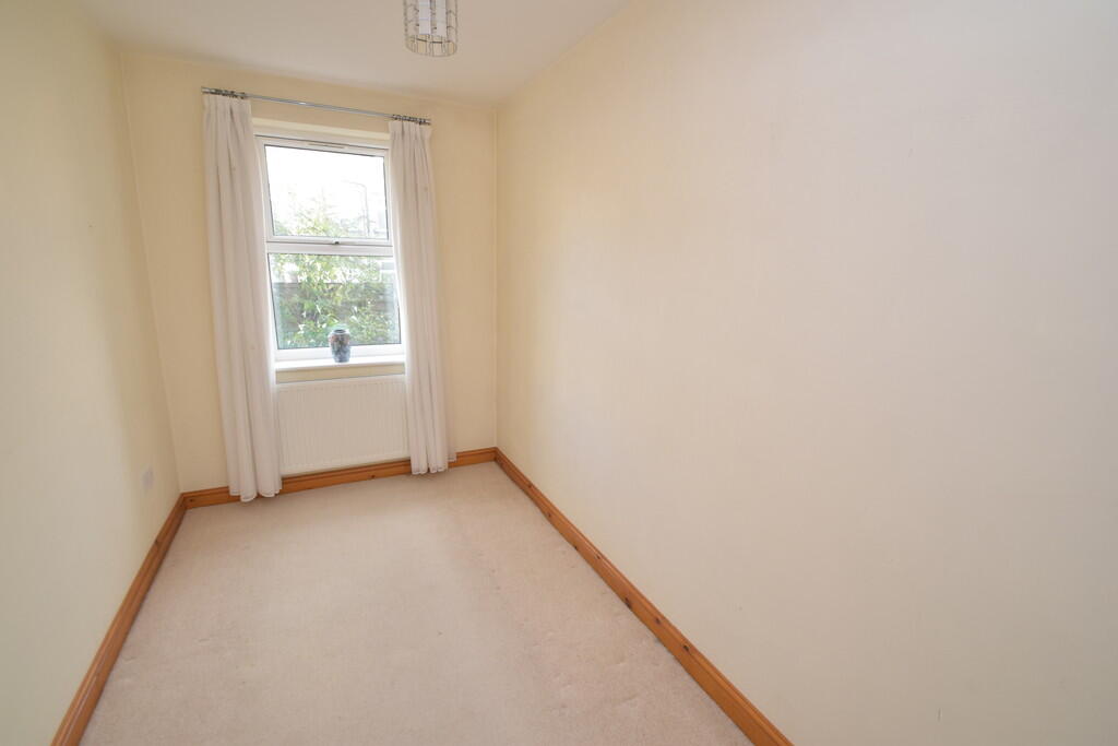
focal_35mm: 15
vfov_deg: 77.3
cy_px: 373
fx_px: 466
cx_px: 559
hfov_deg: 100.4
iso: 800
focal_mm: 10
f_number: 6.3
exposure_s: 1/60
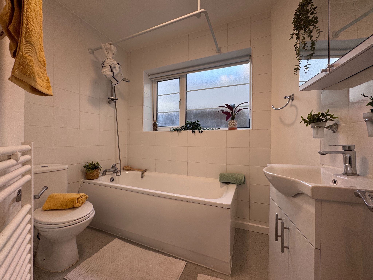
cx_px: 186
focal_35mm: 14
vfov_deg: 85.7
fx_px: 151
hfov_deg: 102.1
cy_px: 140
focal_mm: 2.22
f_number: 2.2
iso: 64
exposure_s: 1/100
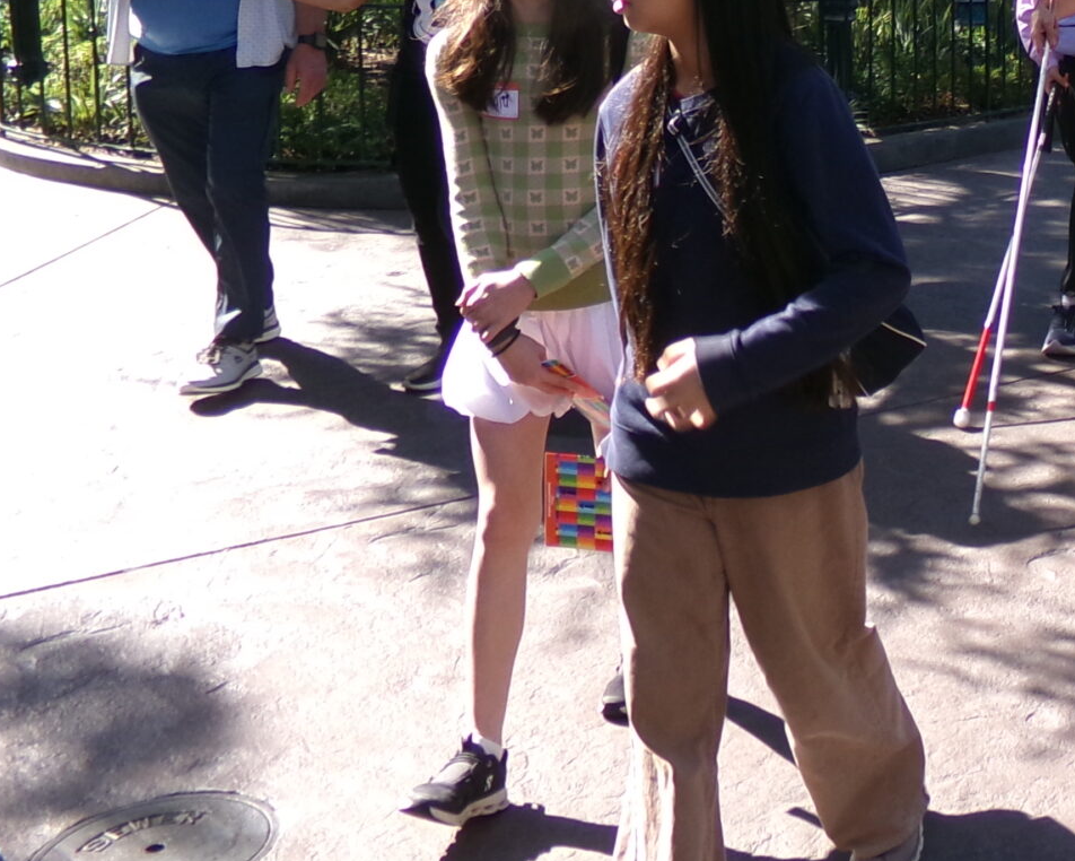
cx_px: 1181
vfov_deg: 23.4
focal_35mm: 63
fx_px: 2005
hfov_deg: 27.5
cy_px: 34
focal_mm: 4.3
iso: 100
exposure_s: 1/240
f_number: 3.7
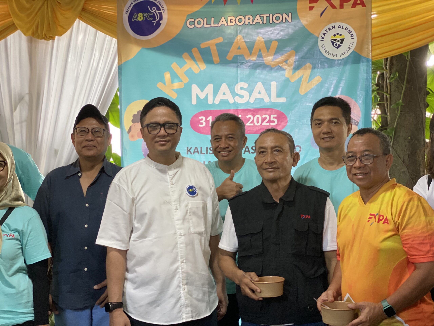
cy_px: 163
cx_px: 217
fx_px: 652
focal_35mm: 52
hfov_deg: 36.8
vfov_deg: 28.0
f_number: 2
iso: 250
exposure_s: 1/102
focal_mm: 6
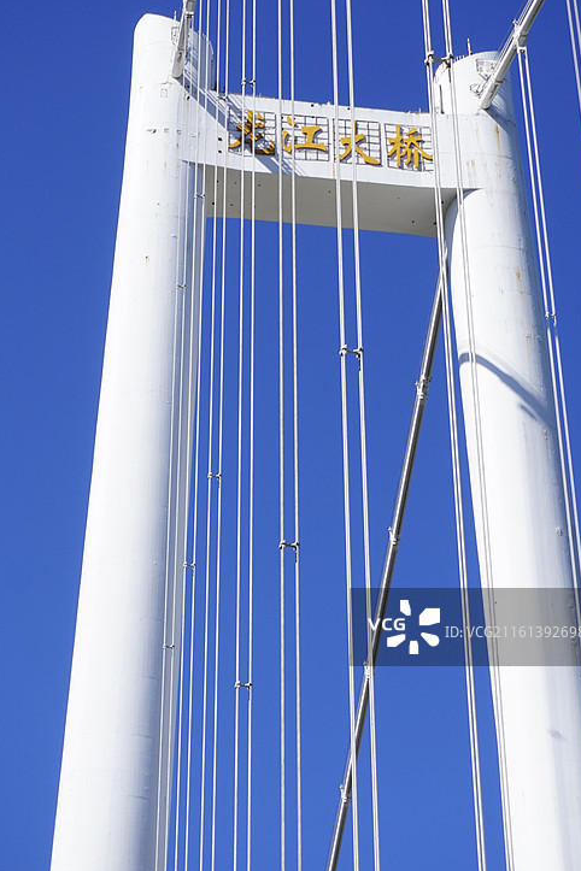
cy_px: 401
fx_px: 2009
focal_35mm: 83
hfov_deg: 16.5
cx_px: 297
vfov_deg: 24.5
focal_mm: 50
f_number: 5.6
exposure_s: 1/1250
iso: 250
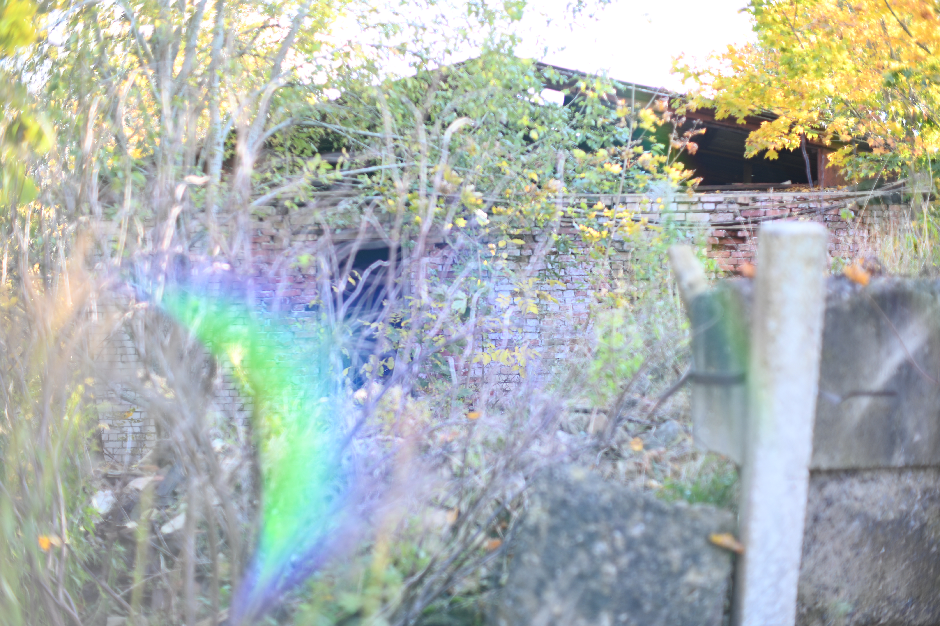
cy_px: 313
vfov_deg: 27.0
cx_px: 470
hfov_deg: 39.6
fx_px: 1305
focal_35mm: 50
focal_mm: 50
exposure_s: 1/125
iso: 100
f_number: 1.4
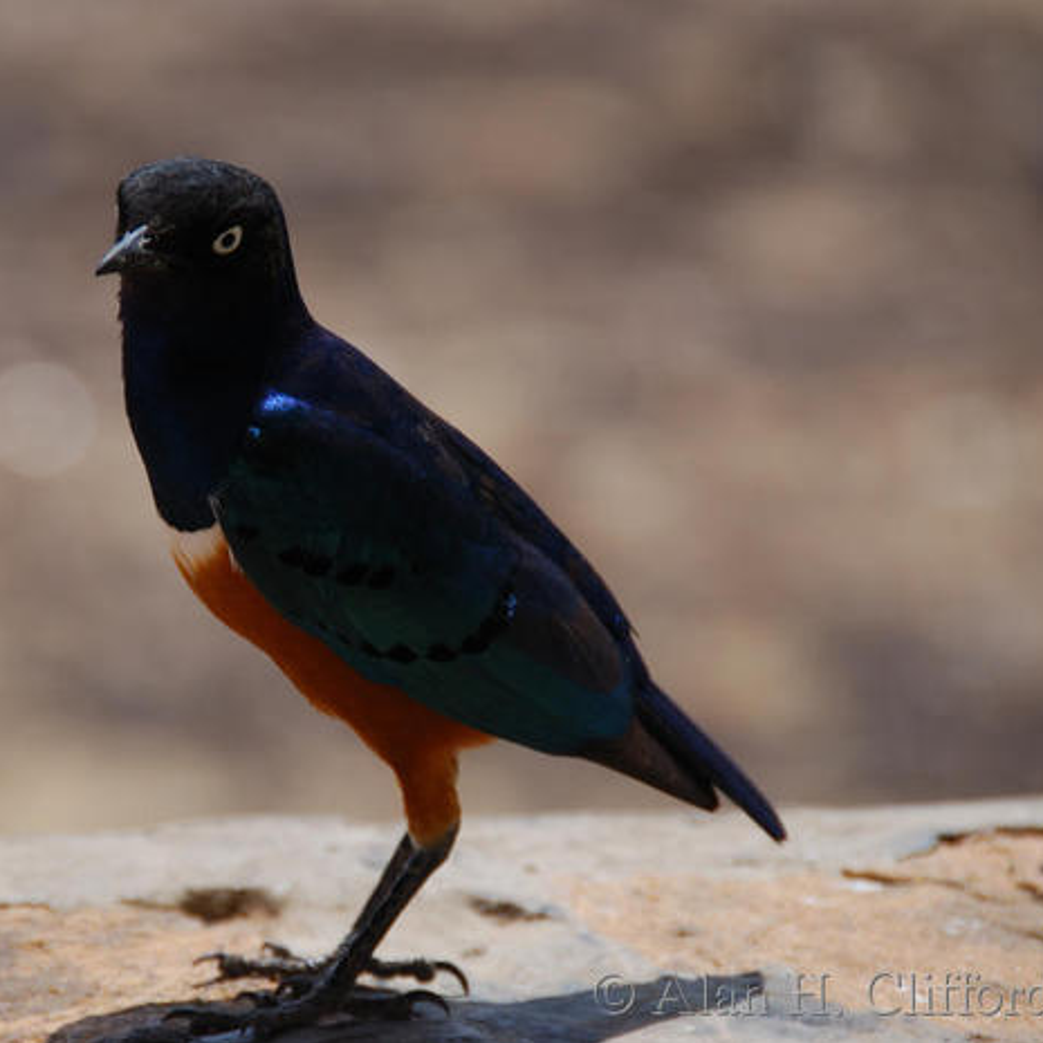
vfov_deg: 4.6
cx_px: 332
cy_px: 523
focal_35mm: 384
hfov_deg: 4.6
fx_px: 13090
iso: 100
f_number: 5.6
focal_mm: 200
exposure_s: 1/500
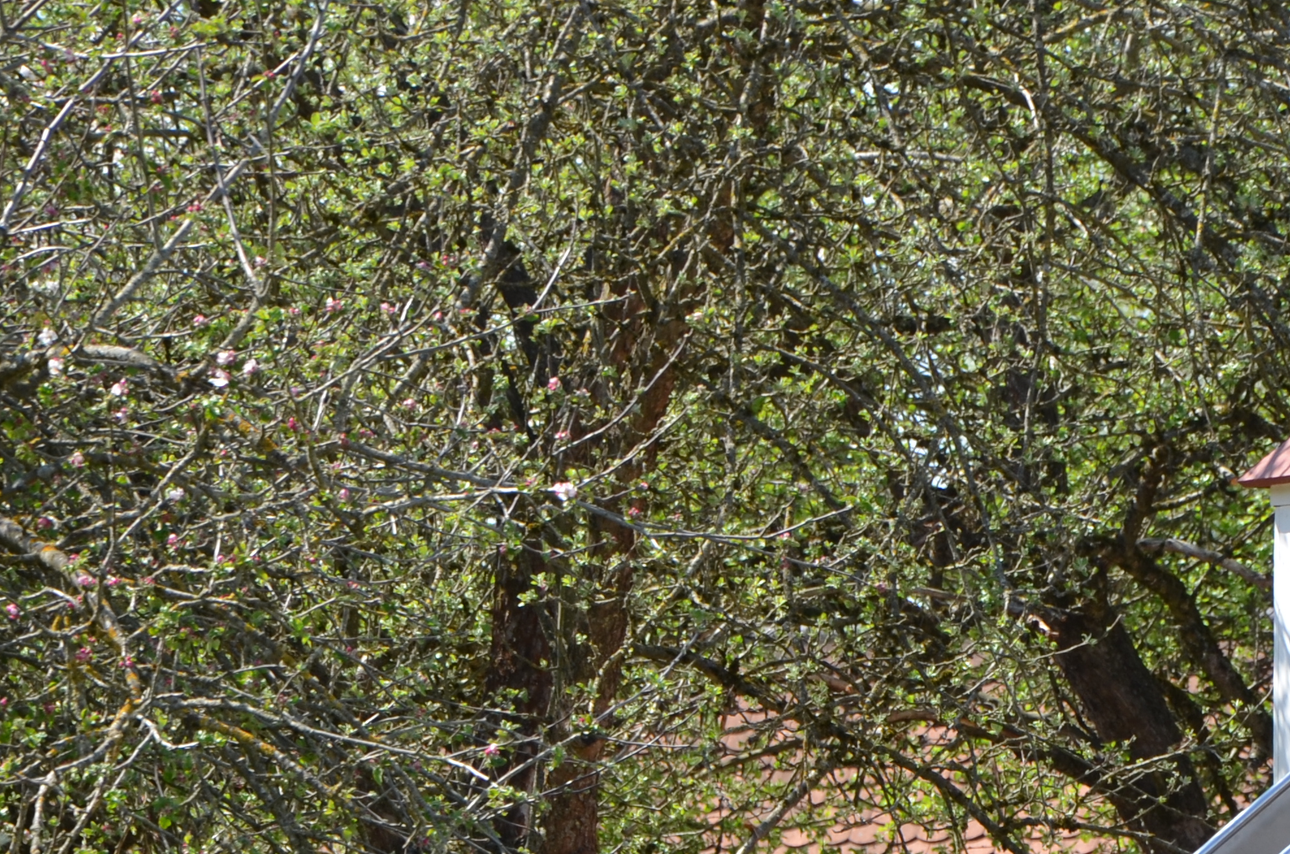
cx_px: 1369
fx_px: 13990
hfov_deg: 5.3
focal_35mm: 391
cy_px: 879
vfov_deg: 3.5
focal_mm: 105
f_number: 8
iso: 160
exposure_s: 1/250
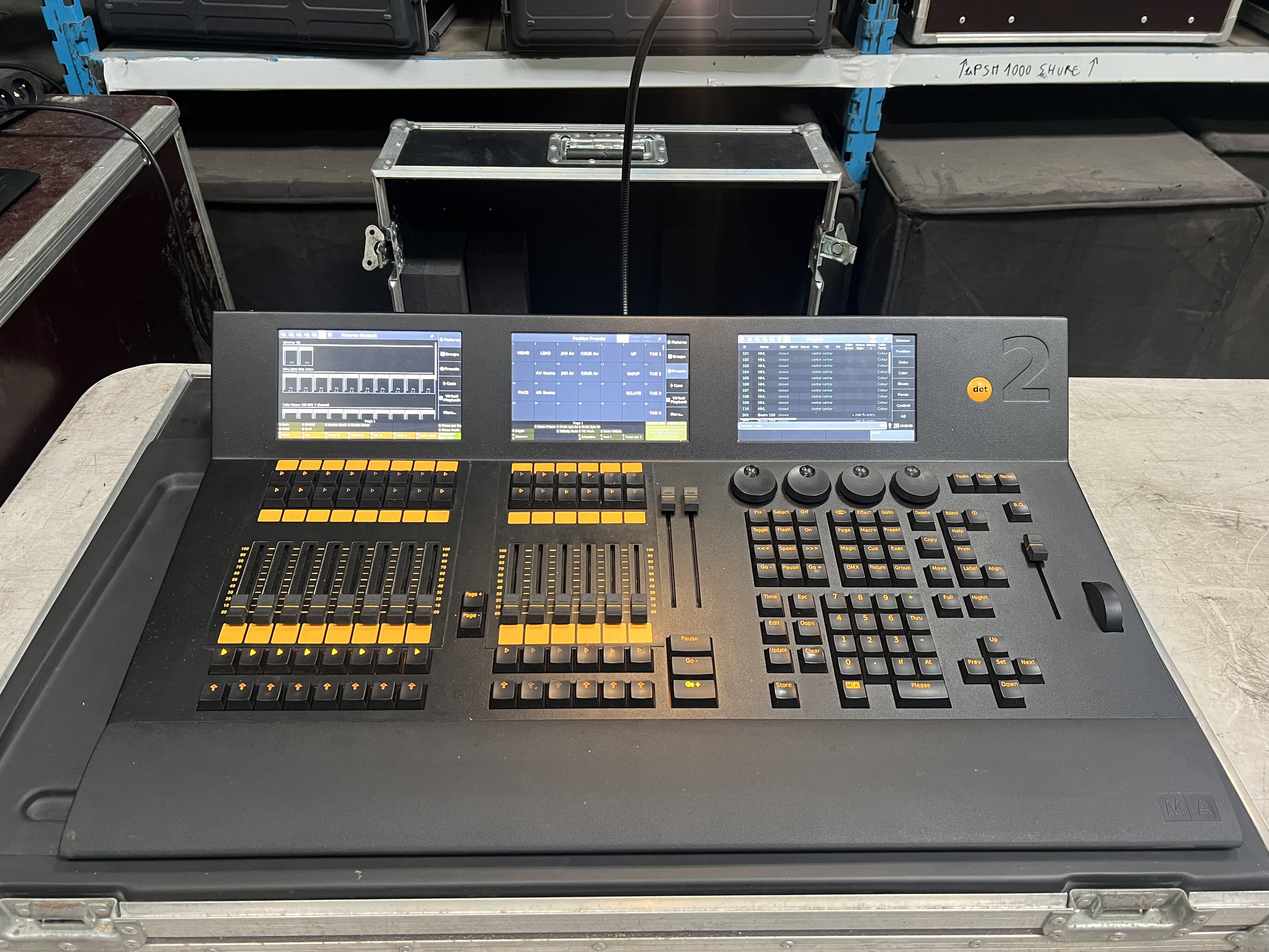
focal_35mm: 26
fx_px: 953
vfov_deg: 53.1
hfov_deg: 67.3
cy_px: 476
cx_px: 634
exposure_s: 1/50
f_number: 1.5
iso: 200
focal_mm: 5.7
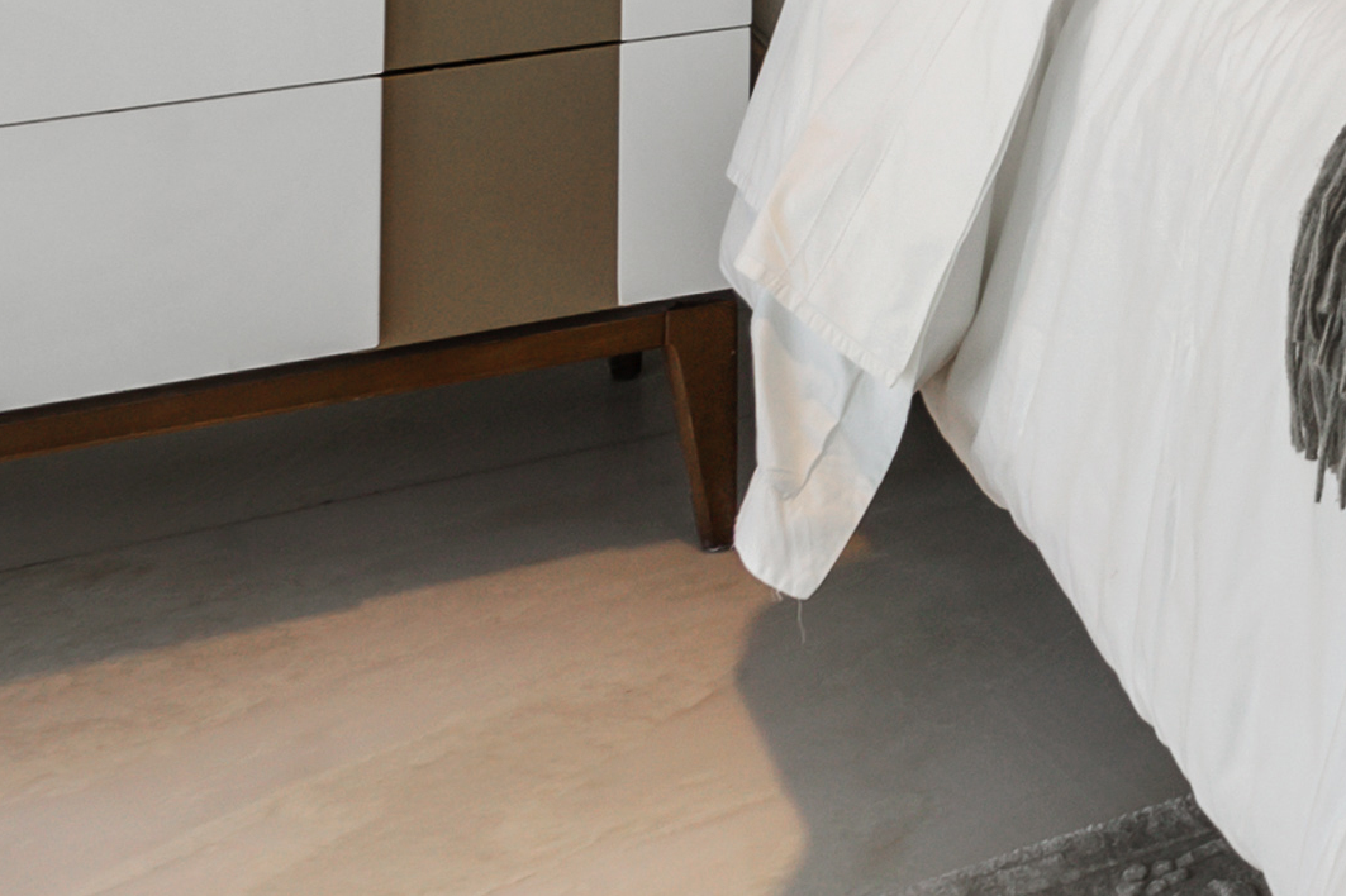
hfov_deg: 18.7
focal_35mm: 96
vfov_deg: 12.4
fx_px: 3588
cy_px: -934
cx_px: 2041
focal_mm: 17
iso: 320
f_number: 7.1
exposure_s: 1/80
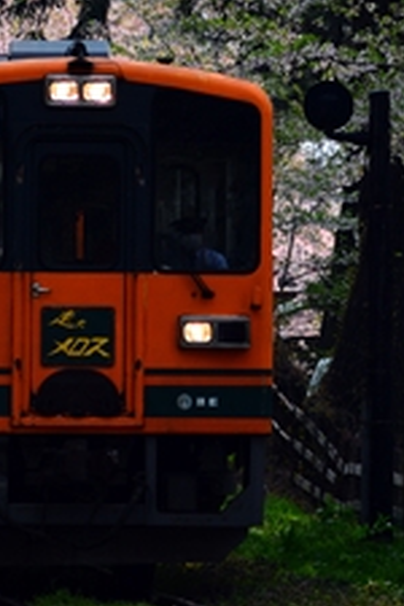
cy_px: -369
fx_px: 7187
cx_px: 183
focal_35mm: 427
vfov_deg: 4.8
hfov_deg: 3.2
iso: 400
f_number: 4
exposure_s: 1/1600
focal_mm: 120
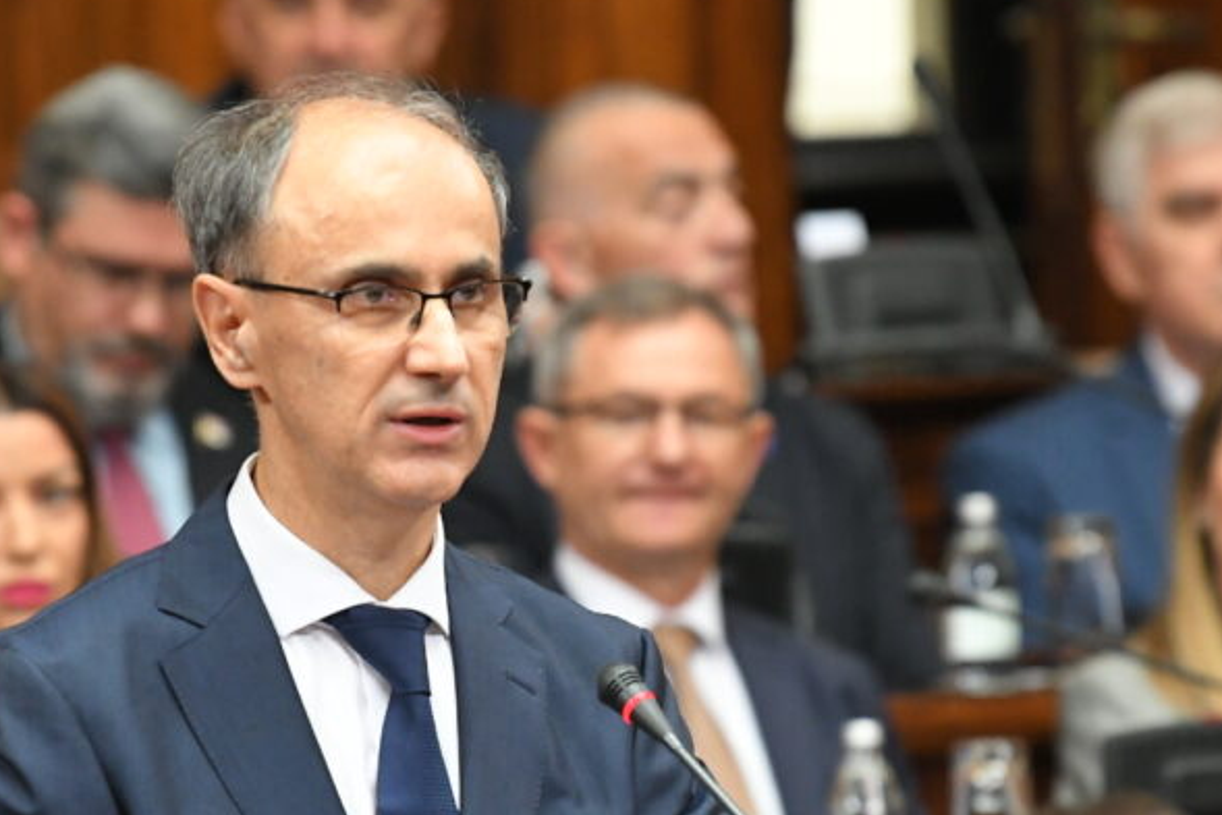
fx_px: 17722
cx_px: 573
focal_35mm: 522
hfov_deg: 3.9
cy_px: 627
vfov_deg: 2.6
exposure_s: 1/320
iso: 3200
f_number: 4
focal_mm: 200
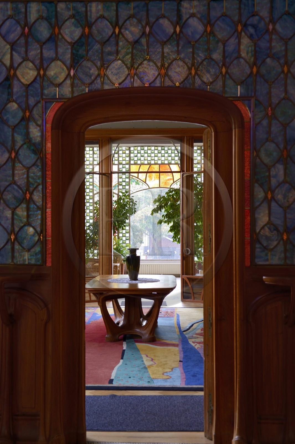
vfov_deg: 43.6
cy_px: 222
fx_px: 554
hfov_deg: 29.8
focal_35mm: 45
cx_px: 148
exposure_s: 1/50
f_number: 5.6
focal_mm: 45
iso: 800
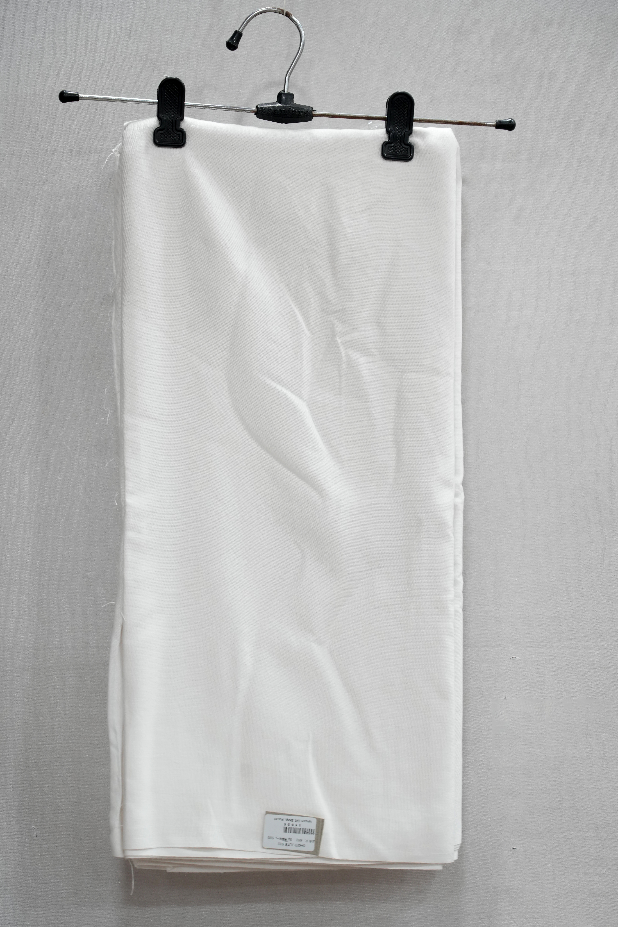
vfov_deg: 19.5
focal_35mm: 105
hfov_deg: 13.0
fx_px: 2704
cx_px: 309
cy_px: 464
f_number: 5.6
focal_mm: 105
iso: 1000
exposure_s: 1/60
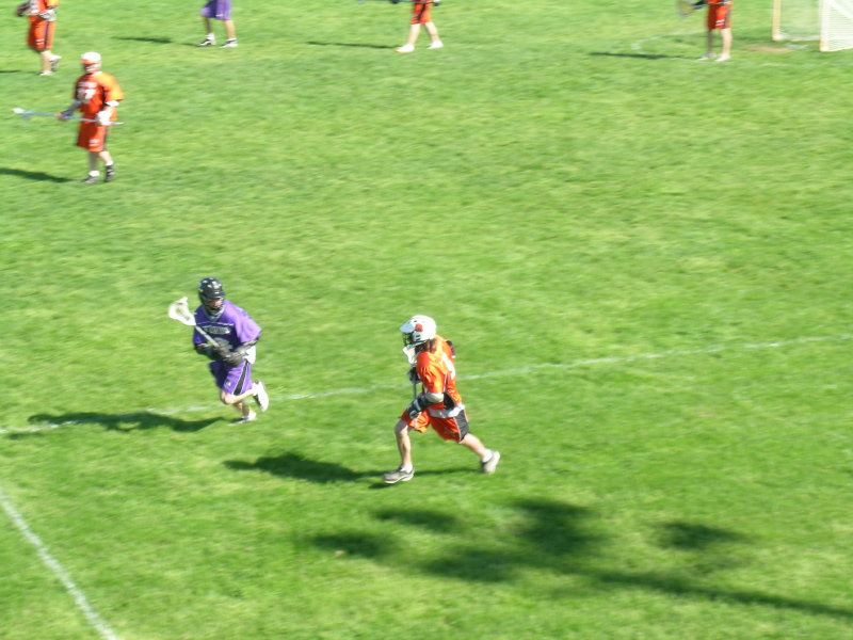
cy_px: 320
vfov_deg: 12.8
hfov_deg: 17.0
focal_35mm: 116
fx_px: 2858
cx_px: 426
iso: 50
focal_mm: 24
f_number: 6.5
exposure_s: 1/102
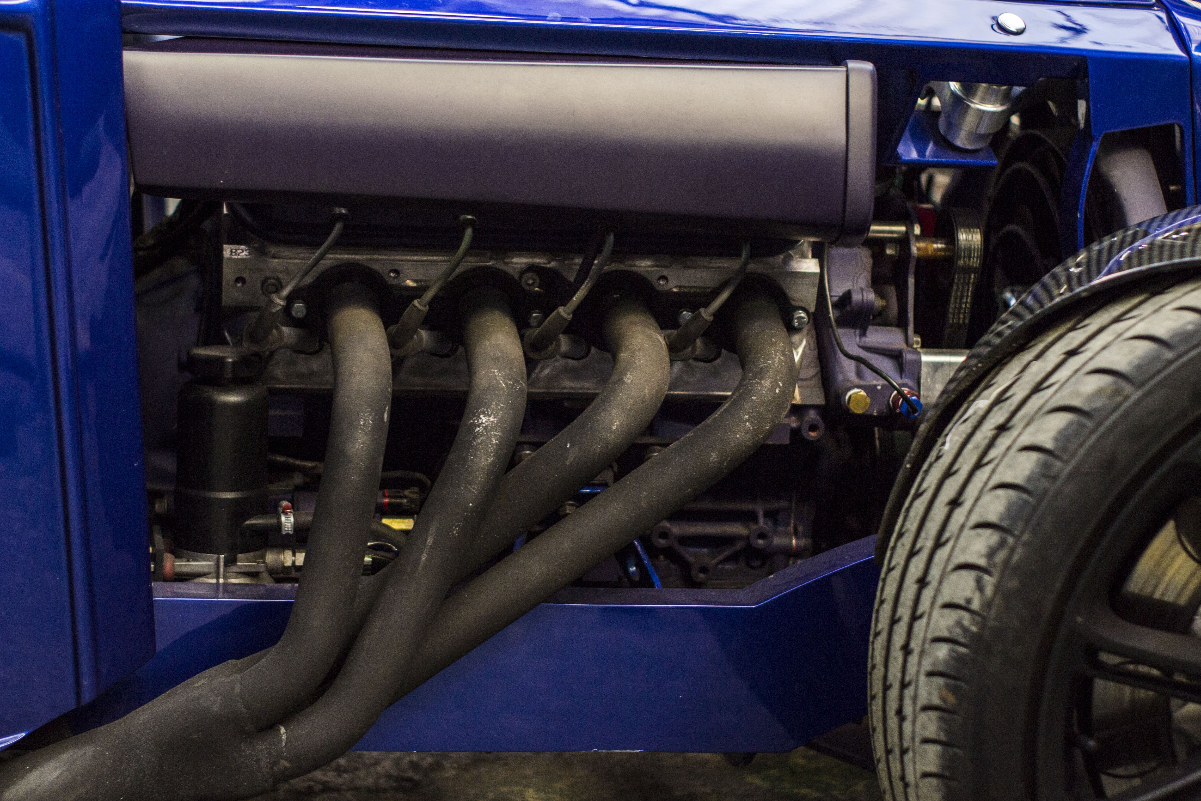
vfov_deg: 18.2
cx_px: 600
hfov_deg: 27.0
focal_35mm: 75
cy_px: 400
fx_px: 2502
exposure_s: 1/80
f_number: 2.5
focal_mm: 50
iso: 200
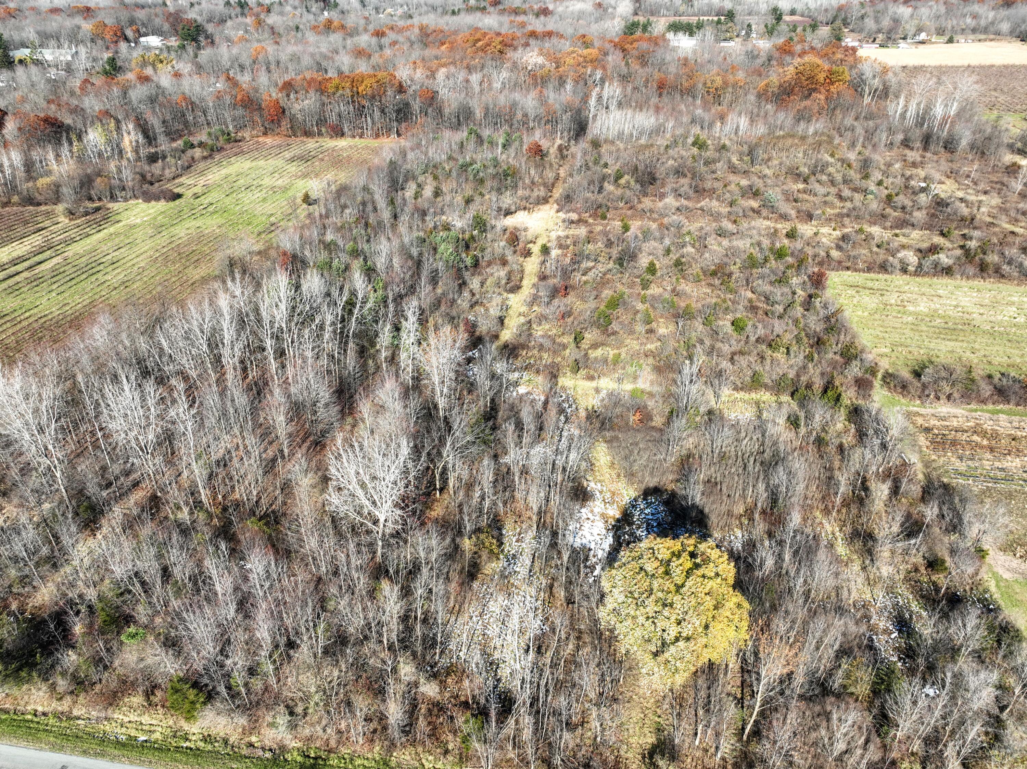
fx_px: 712
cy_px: 384
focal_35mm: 24
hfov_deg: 71.6
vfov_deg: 56.8
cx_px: 514
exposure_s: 1/800
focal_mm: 12.29
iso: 100
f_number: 2.8
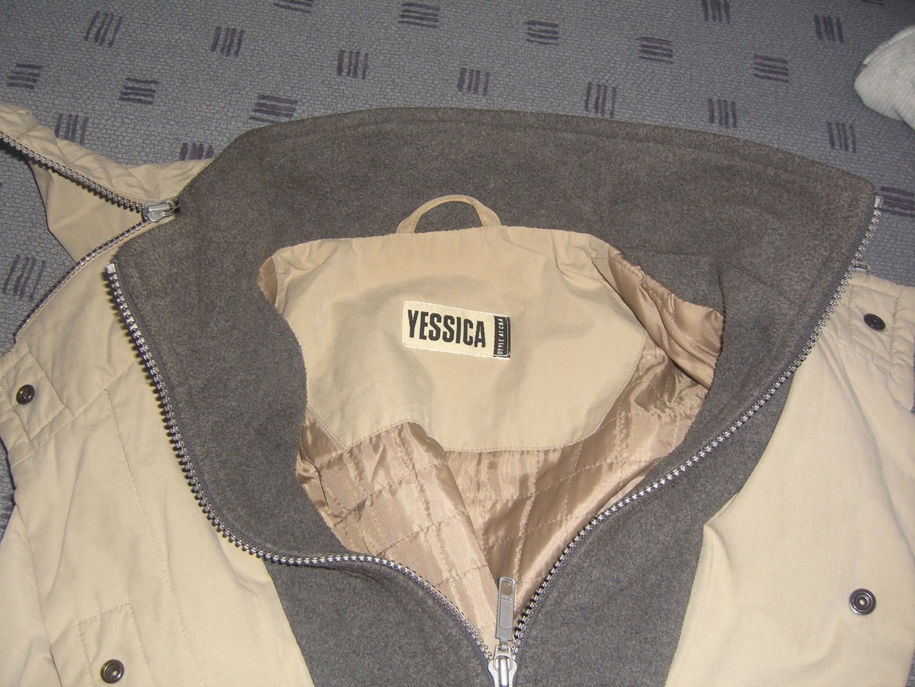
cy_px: 344
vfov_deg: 37.7
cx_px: 458
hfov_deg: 49.0
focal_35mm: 38
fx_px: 1005
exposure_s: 1/60
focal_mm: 7.9
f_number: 2.8
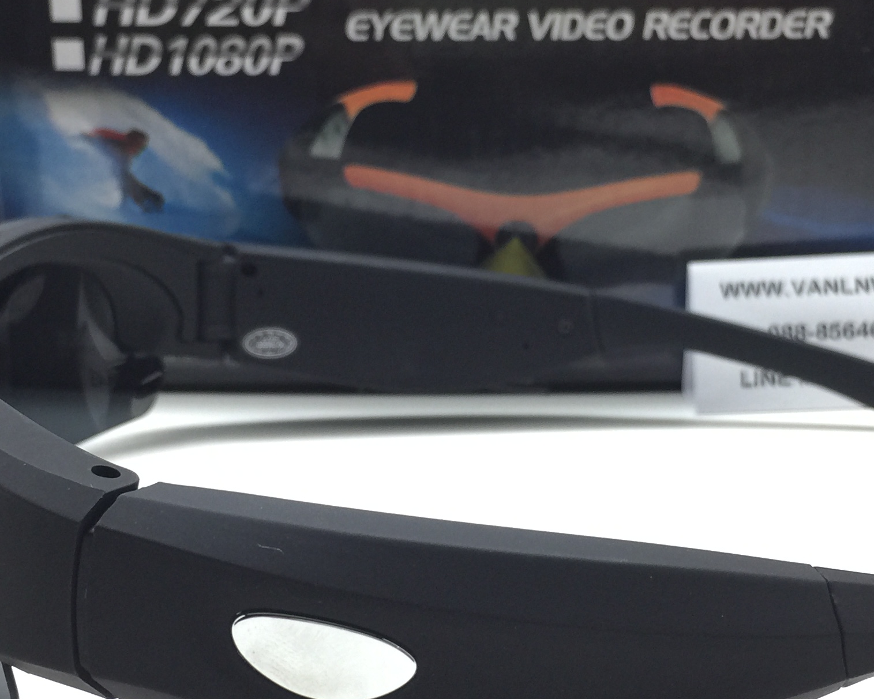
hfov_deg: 31.0
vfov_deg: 25.0
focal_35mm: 61
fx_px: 1578
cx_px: 434
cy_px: 358
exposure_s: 1/33
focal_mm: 4.15
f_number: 2.2
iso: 50
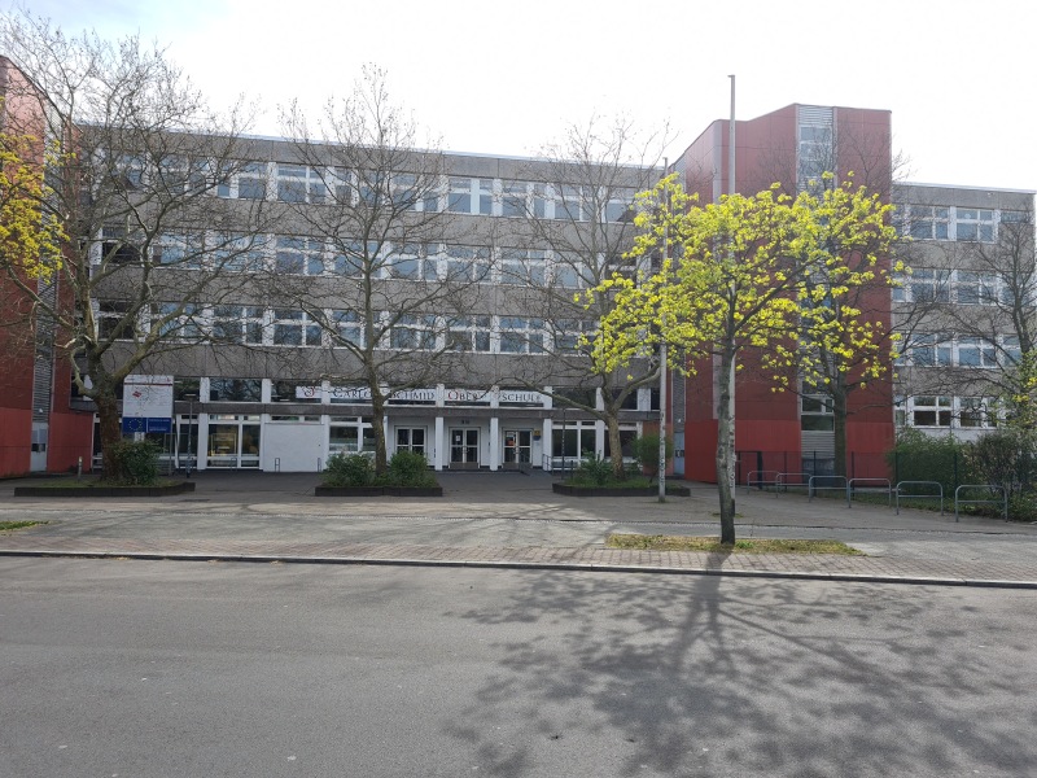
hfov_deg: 67.3
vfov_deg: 53.1
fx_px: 779
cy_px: 389
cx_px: 518
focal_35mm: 26
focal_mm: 5.4
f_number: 1.8
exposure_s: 1/1522
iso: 50
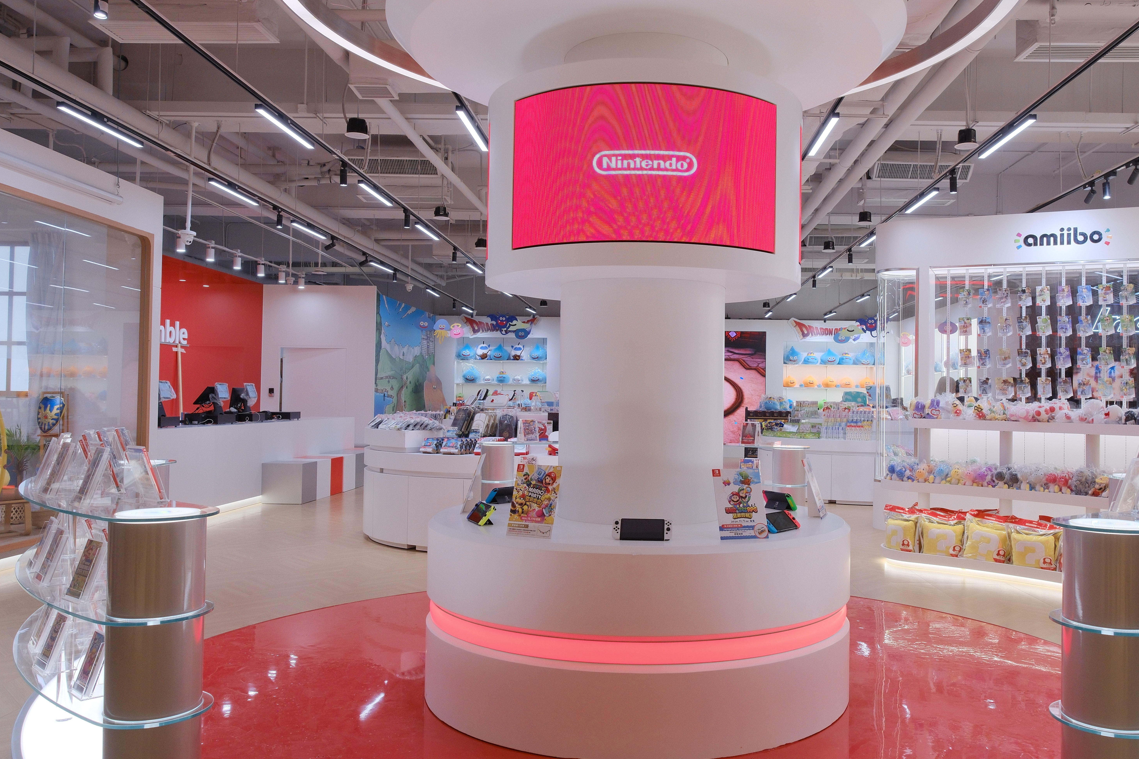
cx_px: 646
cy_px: 386
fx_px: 917
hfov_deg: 63.4
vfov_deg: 45.0
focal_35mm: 29
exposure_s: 1/100
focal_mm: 14.4
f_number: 4
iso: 640
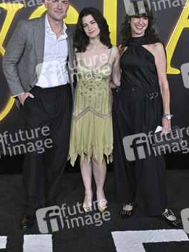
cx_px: 94
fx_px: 378
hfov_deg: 28.1
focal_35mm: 52
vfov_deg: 36.7
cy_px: 107
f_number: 6.3
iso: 1600
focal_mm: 47
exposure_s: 1/320
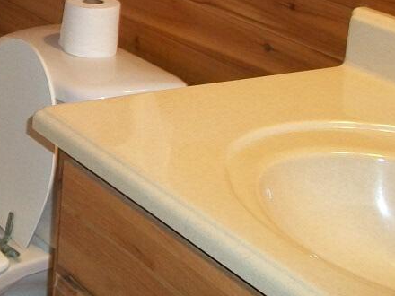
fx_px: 1061
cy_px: -77
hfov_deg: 19.5
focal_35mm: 93
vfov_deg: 15.2
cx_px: -114
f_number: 2.9
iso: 160
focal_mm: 5.7
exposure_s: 1/30
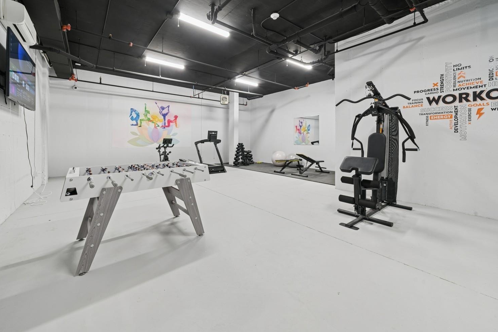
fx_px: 180
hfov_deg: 108.1
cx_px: 229
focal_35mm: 13
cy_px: 175
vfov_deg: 85.4
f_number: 11
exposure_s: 1/2.5
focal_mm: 12
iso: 200
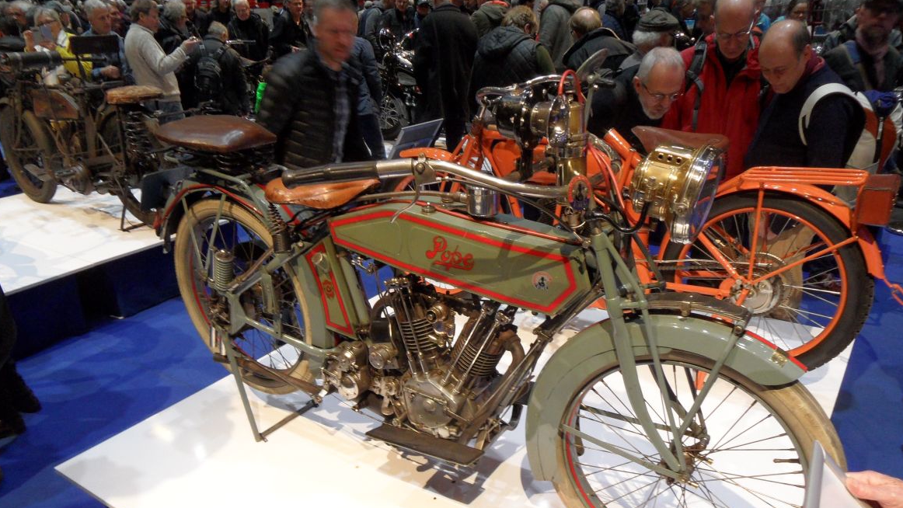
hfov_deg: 69.9
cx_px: 455
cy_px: 346
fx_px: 647
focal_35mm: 27
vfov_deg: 42.2
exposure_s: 1/15
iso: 240
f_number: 3.2
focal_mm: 3.9
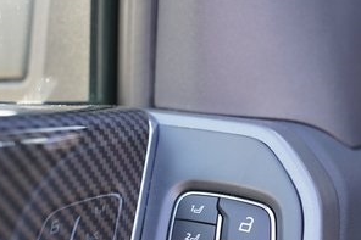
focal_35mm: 80
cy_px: 255
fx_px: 802
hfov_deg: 25.4
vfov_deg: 16.6
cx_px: 198
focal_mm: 37
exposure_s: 1/60
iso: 160
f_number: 4
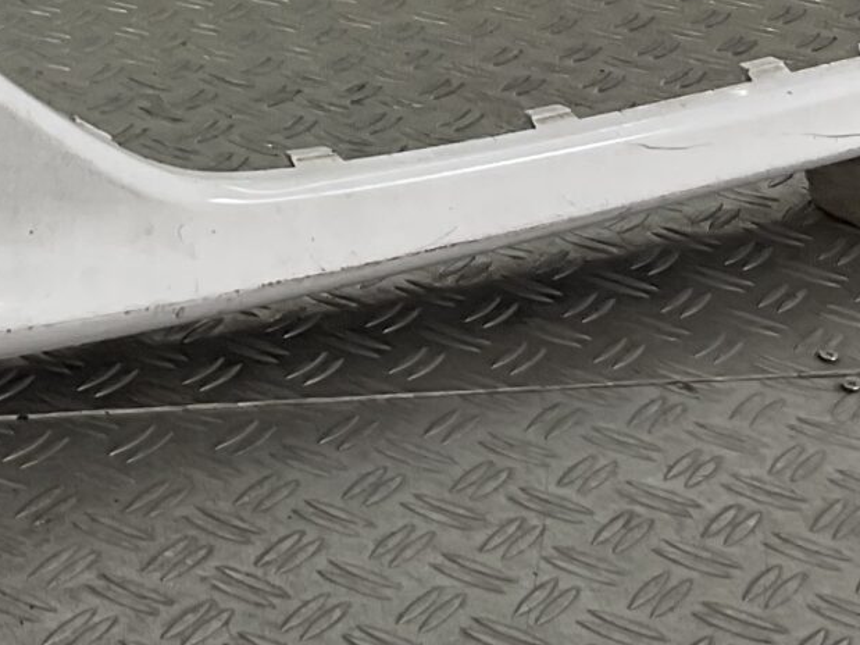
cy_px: -556
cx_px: 38
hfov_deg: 16.1
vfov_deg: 11.4
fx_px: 2981
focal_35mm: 120
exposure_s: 1/190
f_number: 1.8
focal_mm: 3
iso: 16
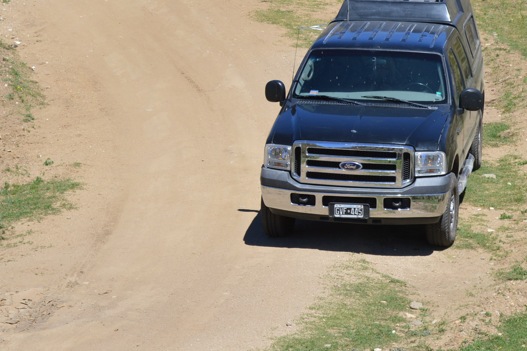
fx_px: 2325
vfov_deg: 8.6
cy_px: 119
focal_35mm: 159
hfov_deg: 12.9
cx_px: 337
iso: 100
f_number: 8
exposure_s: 1/250
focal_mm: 55
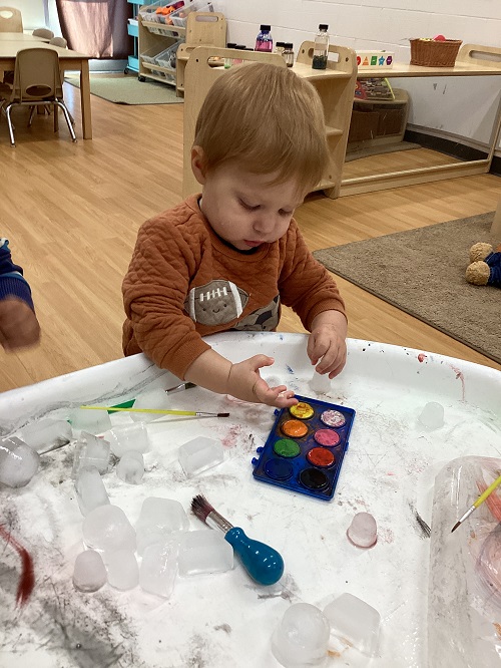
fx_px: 598
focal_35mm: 31
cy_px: 334
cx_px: 250
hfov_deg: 45.5
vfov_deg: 58.3
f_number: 2.4
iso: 50
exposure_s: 1/50
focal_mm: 3.3
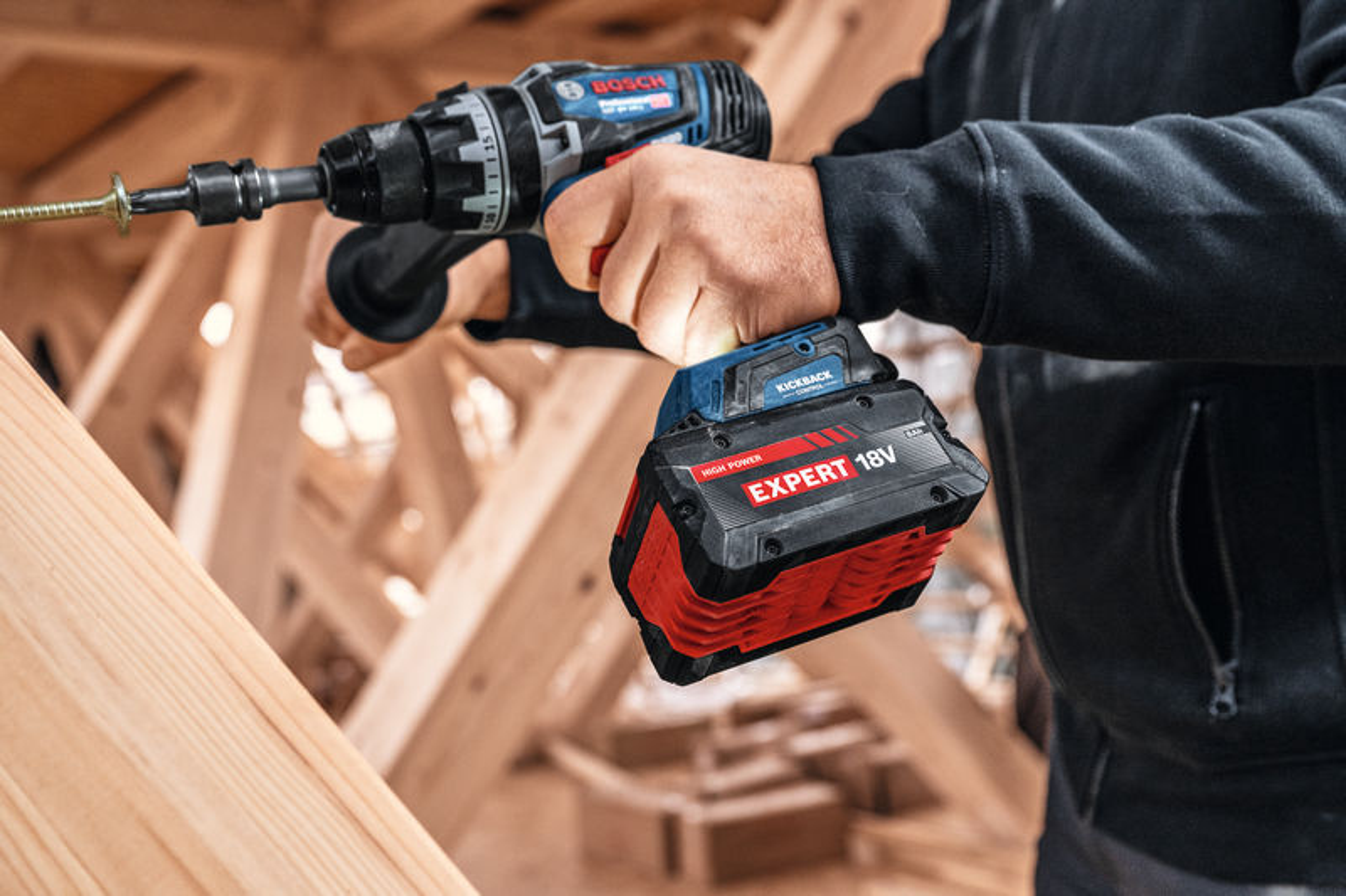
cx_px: 673
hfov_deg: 46.4
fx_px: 1570
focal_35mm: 42
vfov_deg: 31.9
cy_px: 448
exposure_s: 1/80
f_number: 5
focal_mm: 42
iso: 800
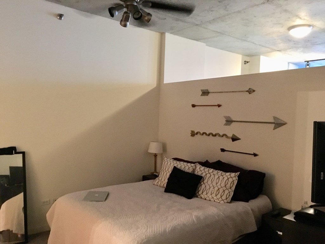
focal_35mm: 29
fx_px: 272
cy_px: 122
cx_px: 162
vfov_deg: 48.2
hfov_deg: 61.7
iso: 320
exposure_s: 1/15
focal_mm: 4.15
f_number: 2.2
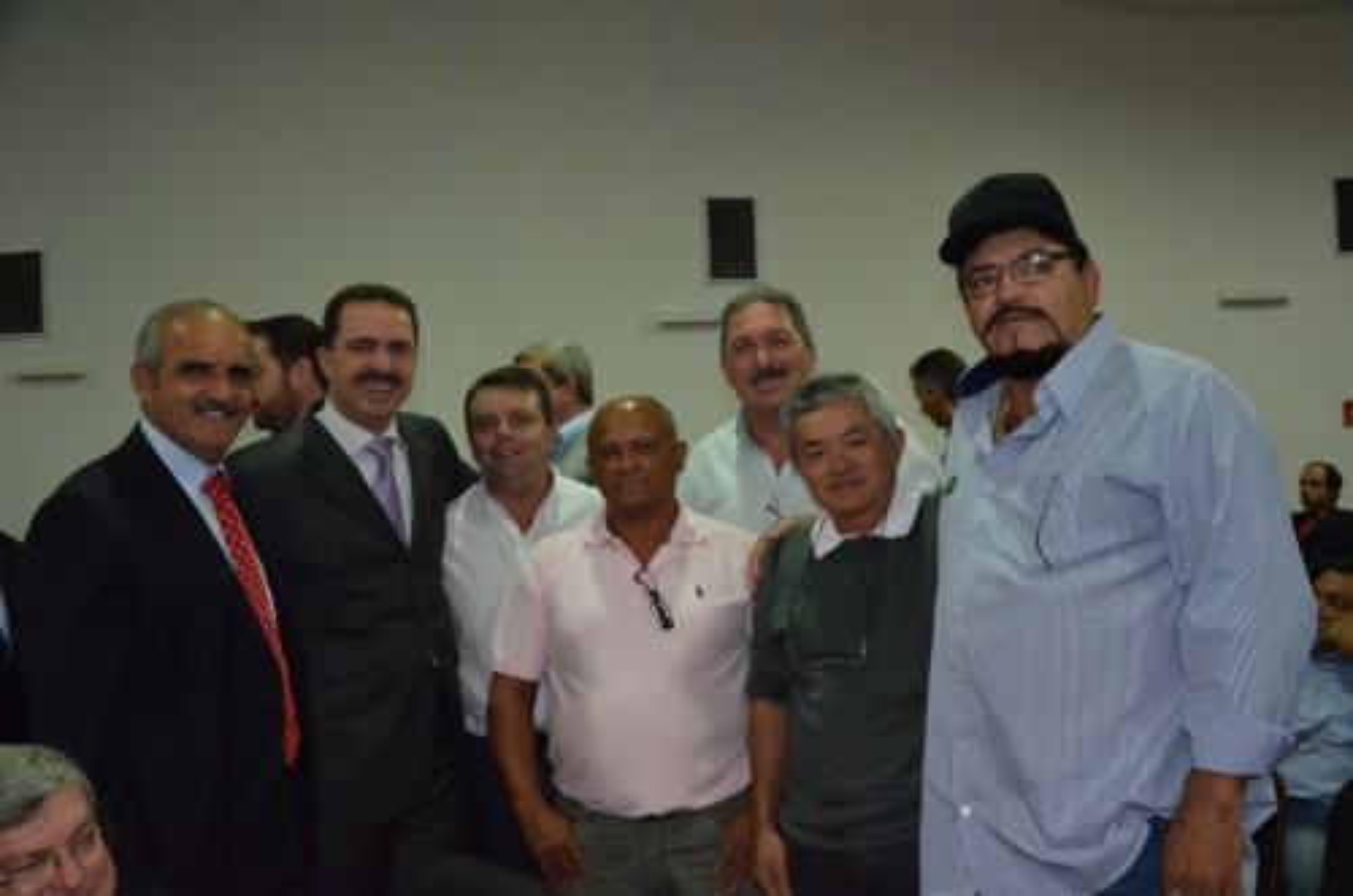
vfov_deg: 36.7
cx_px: 676
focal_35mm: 36
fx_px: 1350
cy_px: 448
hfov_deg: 53.2
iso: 3200
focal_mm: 24
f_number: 3.8
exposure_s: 1/60
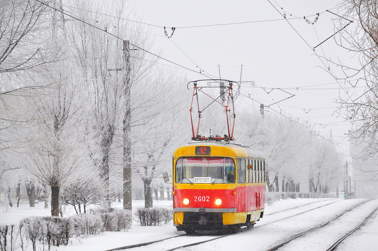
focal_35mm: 148
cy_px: 137
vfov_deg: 9.3
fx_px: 1548
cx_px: 217
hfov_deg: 13.9
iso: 200
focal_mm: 85
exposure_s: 1/400
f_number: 7.1
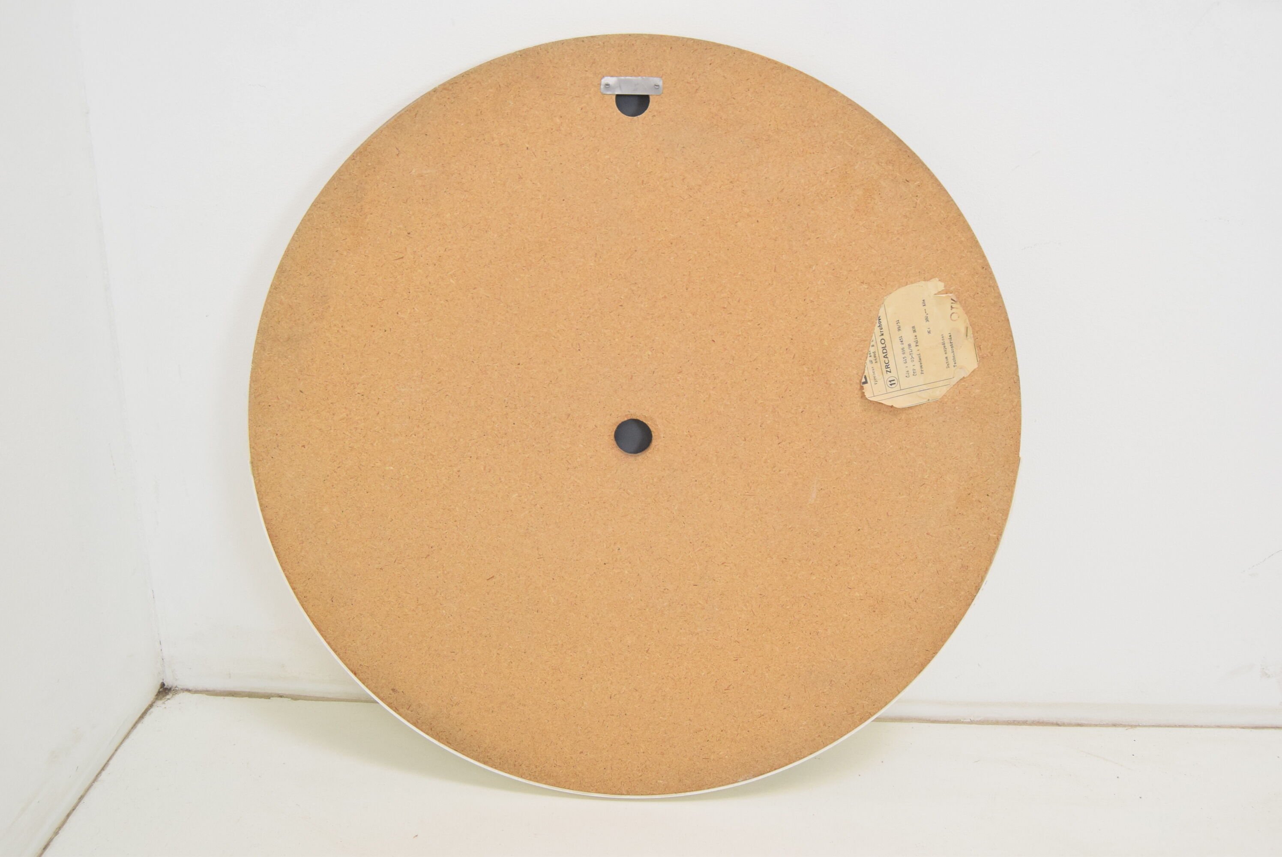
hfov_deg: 61.9
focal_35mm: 30
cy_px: 428
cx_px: 641
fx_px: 1069
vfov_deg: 43.7
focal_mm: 20
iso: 1600
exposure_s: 1/160
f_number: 6.3
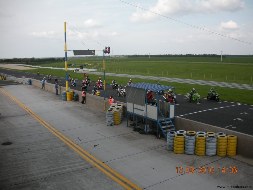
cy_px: 95
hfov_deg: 52.6
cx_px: 126
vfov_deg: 40.7
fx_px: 256
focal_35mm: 35
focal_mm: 6.3
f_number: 3.5
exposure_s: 1/420
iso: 64
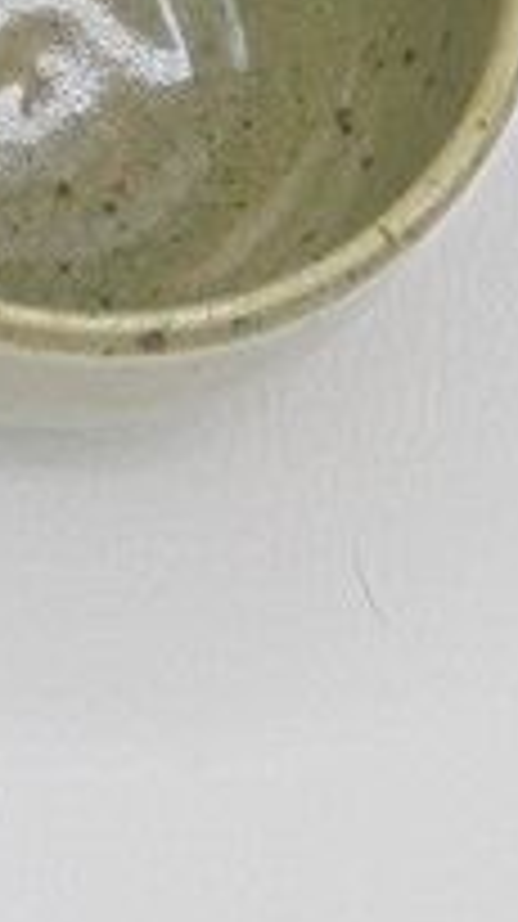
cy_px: -1003
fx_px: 4453
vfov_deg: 10.7
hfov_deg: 6.4
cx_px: -556
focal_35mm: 182
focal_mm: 6.9
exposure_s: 1/30
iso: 100
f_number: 4.2
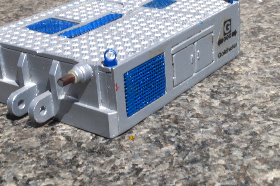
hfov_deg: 28.9
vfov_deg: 19.4
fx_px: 544
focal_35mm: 70
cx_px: 132
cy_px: 62
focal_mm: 22
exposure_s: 1/80
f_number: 22
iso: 100
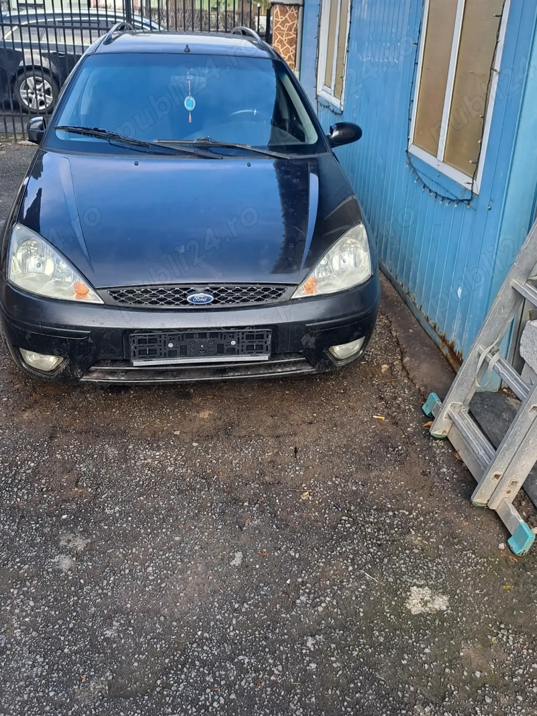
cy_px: 297
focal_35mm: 30
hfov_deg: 46.8
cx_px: 264
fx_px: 621
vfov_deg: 59.6
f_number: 1.8
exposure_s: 1/211
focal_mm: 5.23
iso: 50
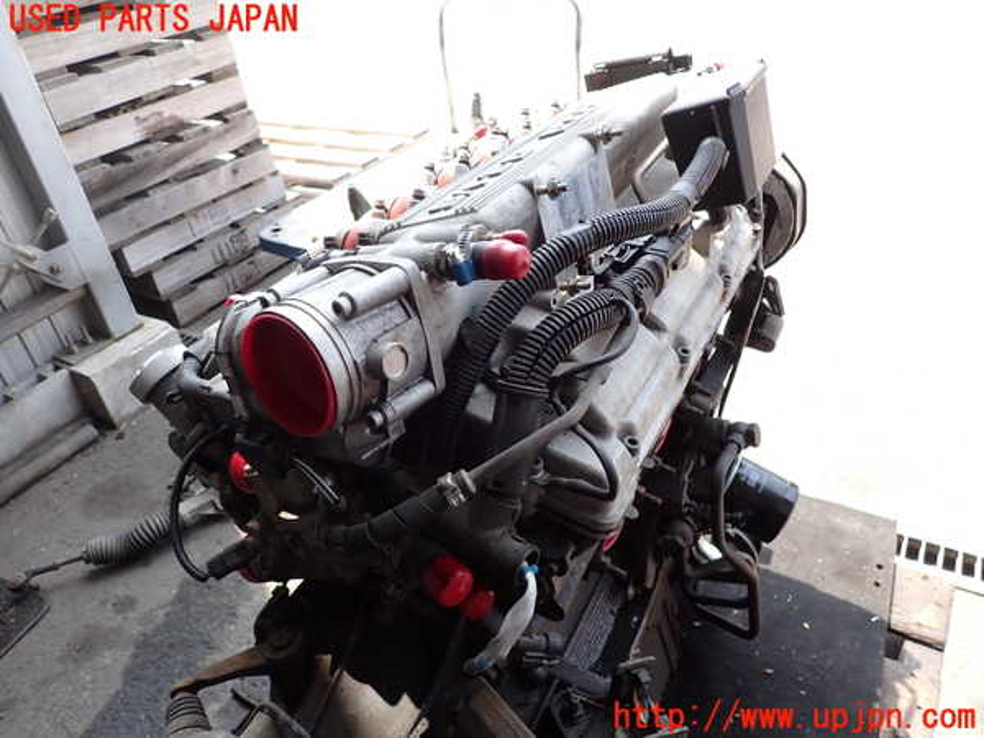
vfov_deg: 54.9
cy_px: 369
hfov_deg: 69.4
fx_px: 711
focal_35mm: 25
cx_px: 492
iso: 100
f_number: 2.8
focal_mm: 4.5
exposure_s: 1/160
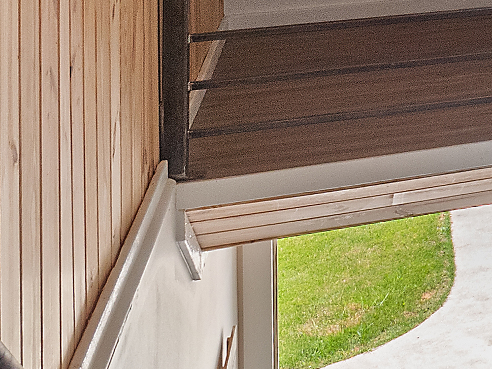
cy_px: -77
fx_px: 1180
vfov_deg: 17.0
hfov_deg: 15.6
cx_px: 1107
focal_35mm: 83
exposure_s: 1/40
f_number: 5.6
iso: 400
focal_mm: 8
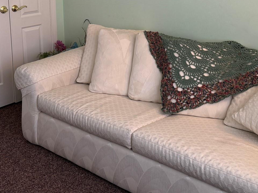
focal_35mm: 51
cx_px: 125
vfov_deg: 27.5
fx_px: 380
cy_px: 18
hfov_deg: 37.5
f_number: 1.78
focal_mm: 6.76
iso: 200
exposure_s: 1/60
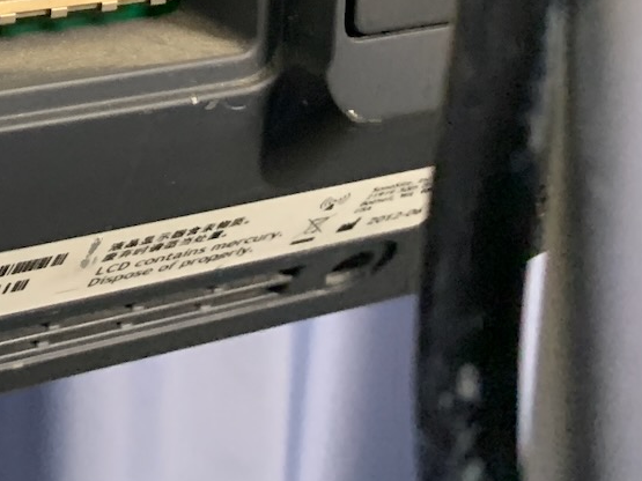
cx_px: -192
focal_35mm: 75
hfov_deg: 23.1
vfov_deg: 17.9
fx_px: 1391
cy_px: -200
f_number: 1.8
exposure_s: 1/46
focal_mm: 4.25
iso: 400
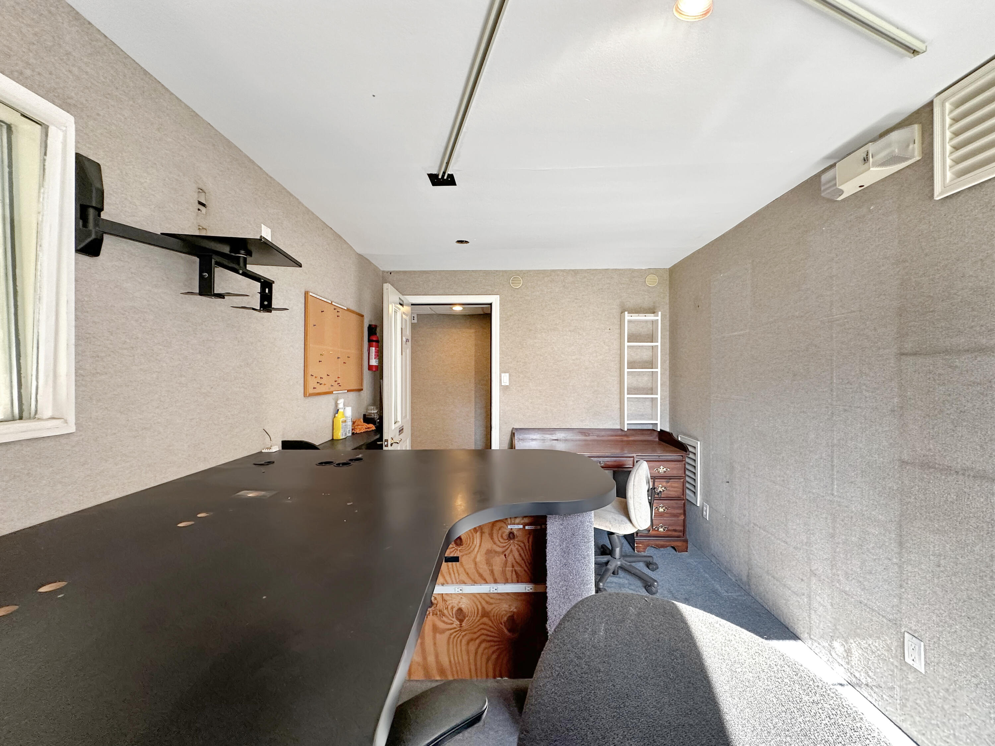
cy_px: 373
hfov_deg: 102.1
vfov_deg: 85.7
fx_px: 402
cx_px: 498
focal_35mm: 14
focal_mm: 2.22
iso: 200
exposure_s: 1/120
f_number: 2.2
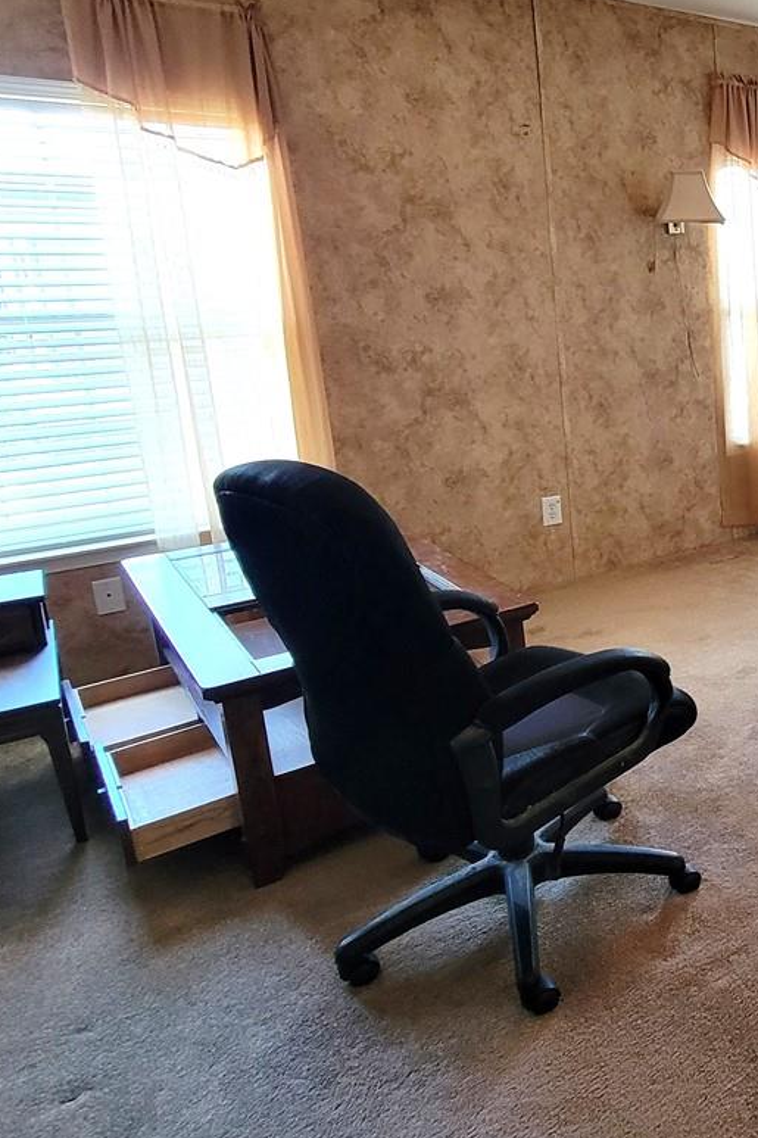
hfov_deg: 35.4
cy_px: 452
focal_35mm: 28
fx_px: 885
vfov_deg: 64.8
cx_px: 932
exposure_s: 1/60
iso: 200
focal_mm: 2.2
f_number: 2.2
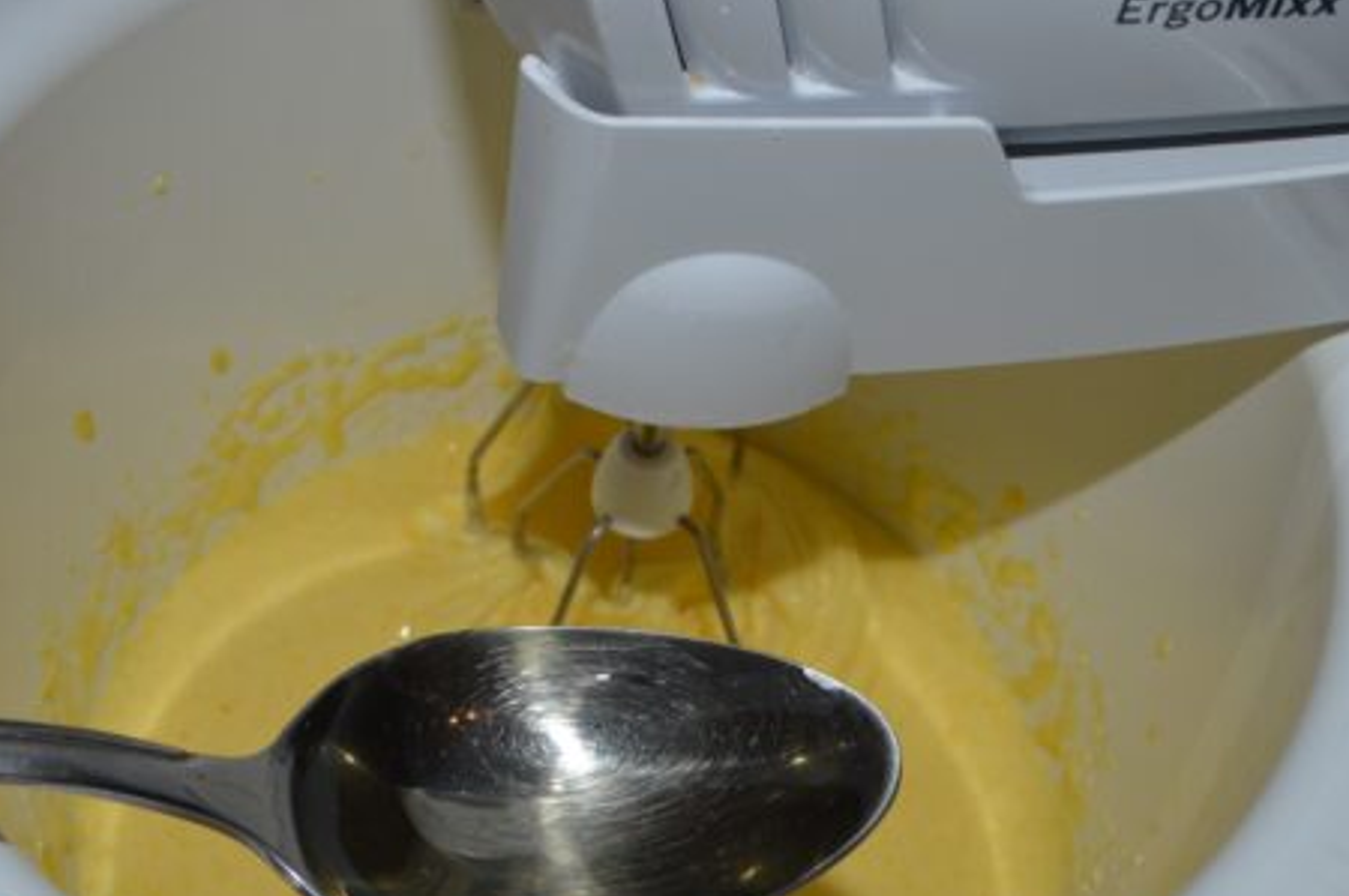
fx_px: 2096
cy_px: 628
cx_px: 588
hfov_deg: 35.6
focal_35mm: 56
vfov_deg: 24.0
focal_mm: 24
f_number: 8
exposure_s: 1/60
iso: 100
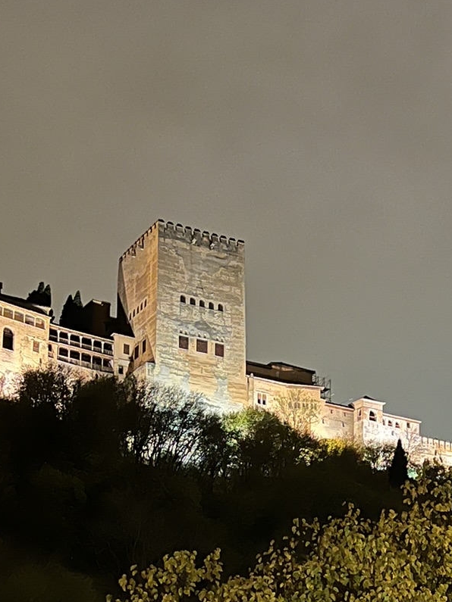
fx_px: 1167
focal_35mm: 67
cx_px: 353
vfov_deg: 28.0
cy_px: 524
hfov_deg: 21.7
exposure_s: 1/9
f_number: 1.5
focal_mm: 5.7
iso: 800
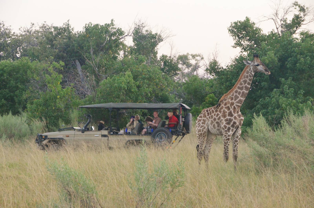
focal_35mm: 128
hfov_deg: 16.1
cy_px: 104
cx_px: 157
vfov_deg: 10.7
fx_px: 1110
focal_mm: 85
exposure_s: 1/250
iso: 2500
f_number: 8
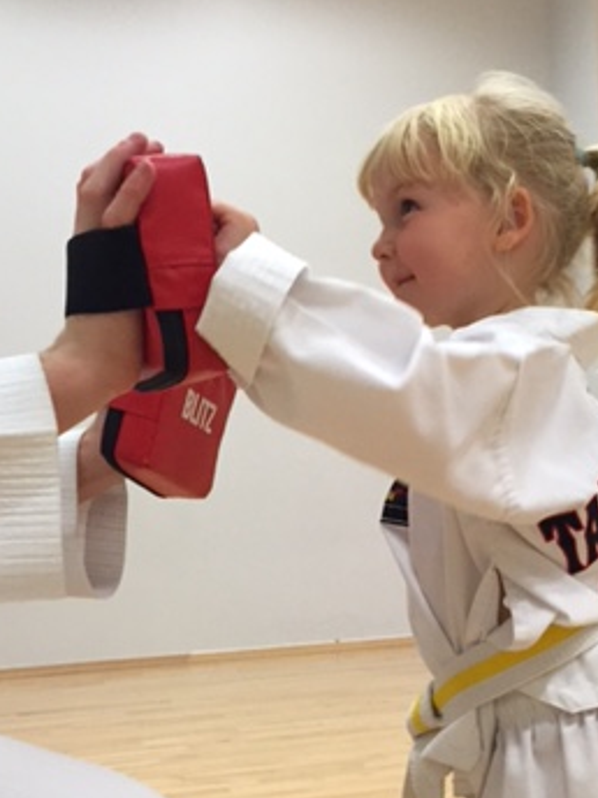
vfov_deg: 35.2
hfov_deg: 26.6
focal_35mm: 54
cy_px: 529
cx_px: 457
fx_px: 1244
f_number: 2.2
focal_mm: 4.15
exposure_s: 1/33
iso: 200
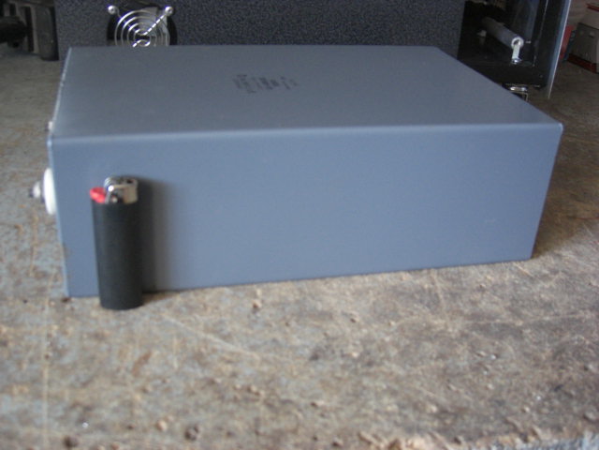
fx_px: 658
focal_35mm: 38
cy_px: 225
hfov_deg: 49.0
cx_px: 300
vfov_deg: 37.7
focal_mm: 7.9
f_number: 2.8
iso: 400
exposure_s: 1/40
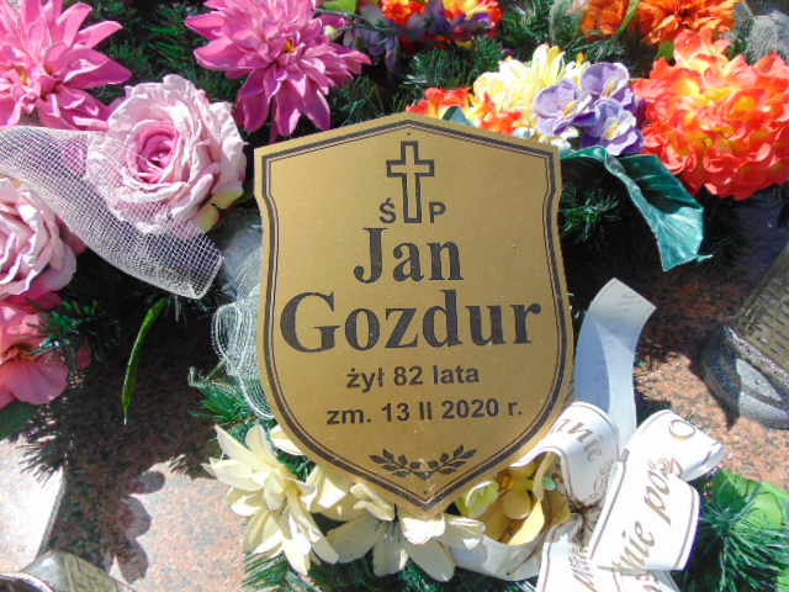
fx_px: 570
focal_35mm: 25
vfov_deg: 54.9
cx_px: 394
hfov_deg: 69.4
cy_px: 296
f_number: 7.7
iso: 80
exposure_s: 1/250
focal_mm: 4.5
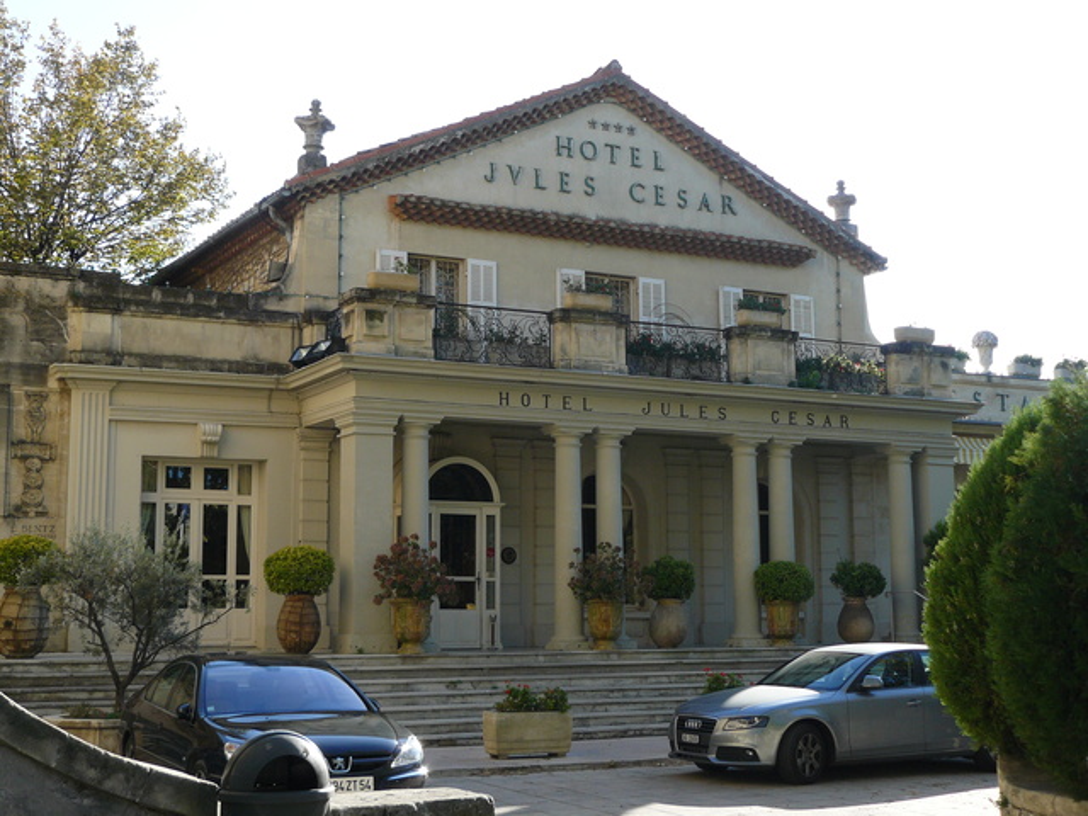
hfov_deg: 38.2
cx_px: 544
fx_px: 1572
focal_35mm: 50
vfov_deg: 29.1
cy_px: 408
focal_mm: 8.3
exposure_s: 1/250
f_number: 4
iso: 100
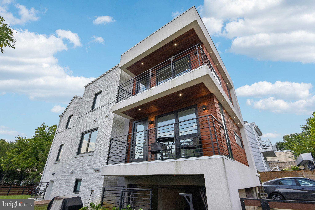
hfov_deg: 96.7
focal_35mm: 16
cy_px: 105
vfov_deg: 73.8
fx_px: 140
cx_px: 158
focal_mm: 16
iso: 400
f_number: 8
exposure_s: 1/1250
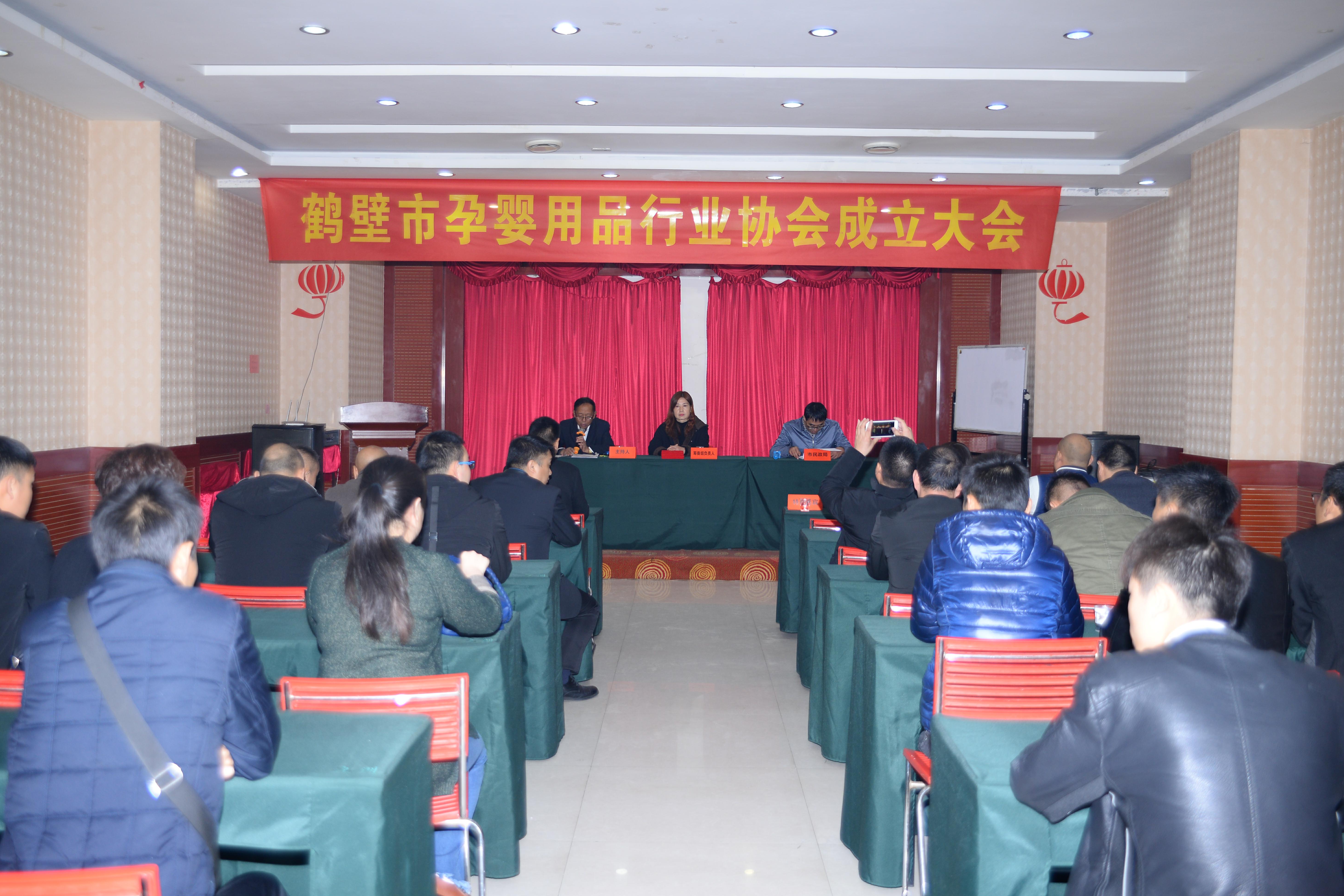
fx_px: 1232
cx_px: 665
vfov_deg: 40.0
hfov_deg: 57.2
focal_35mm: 33
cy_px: 447
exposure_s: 1/80
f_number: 3.2
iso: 400
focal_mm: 32
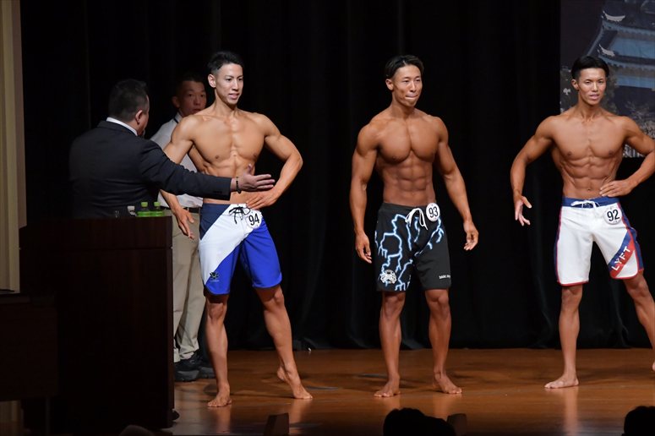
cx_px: 328
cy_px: 218
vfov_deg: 5.4
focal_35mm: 255
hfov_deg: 8.1
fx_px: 4637
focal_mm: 170
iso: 5000
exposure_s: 1/400
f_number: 5.6
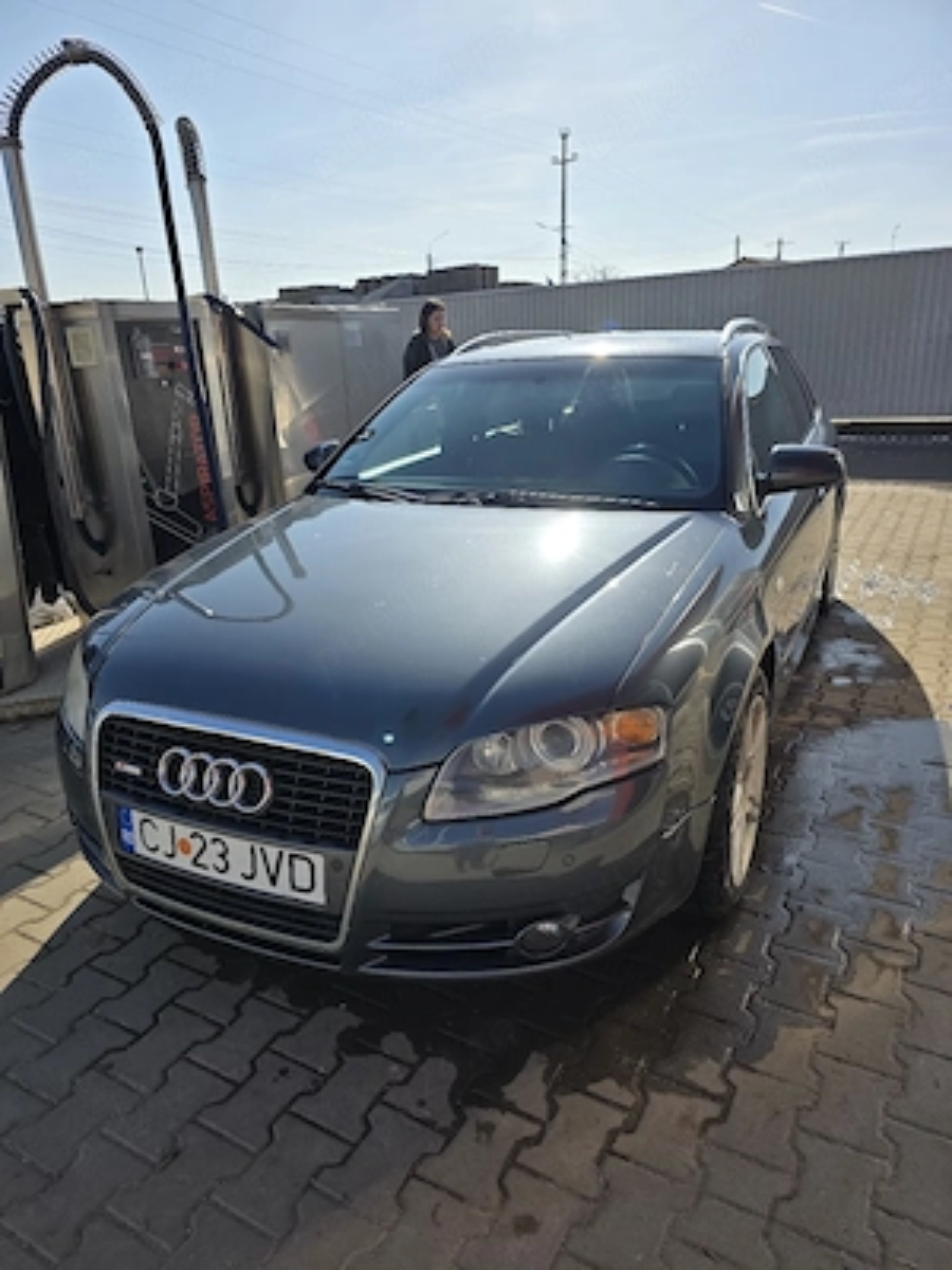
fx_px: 843
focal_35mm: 23
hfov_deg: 58.9
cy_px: 635
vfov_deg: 73.9
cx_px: 476
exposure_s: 1/10000
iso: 80
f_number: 1.7
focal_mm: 6.3
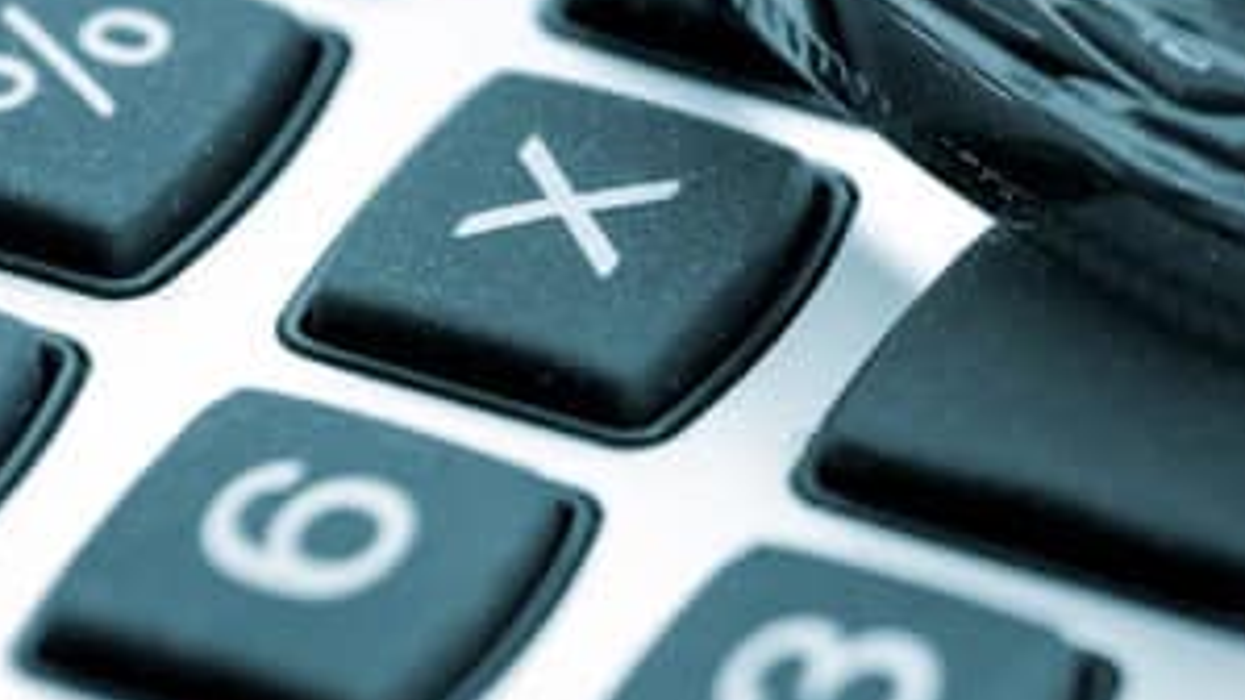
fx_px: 14588
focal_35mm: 442
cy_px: 217
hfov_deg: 4.8
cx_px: 1970
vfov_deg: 2.7
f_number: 2
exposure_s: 1/60
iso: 100
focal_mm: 56
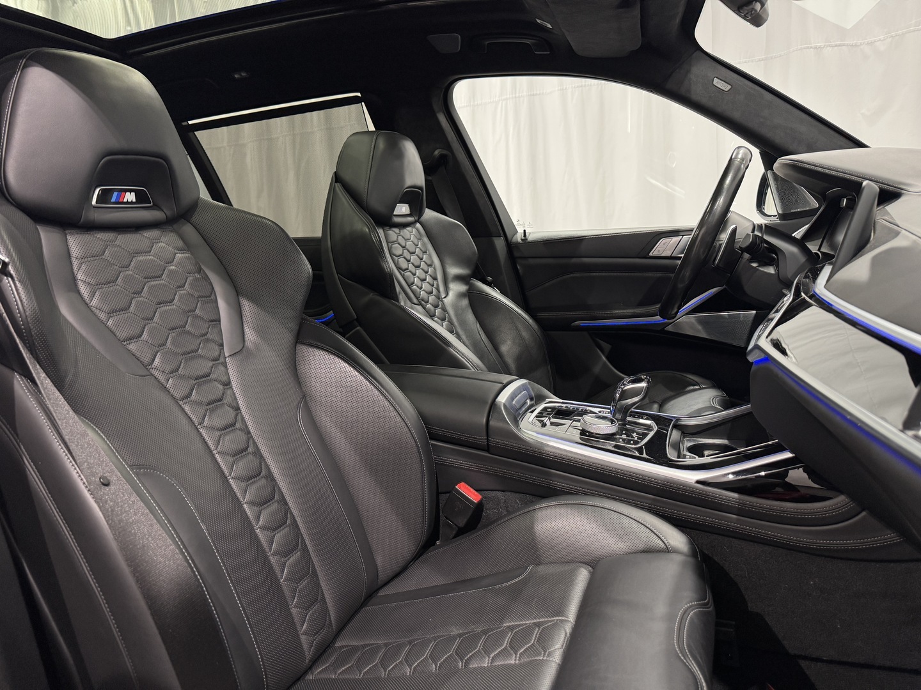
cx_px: 460
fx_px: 639
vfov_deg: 56.8
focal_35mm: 24
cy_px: 345
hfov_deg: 71.6
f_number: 1.78
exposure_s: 1/100
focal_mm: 6.76
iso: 200
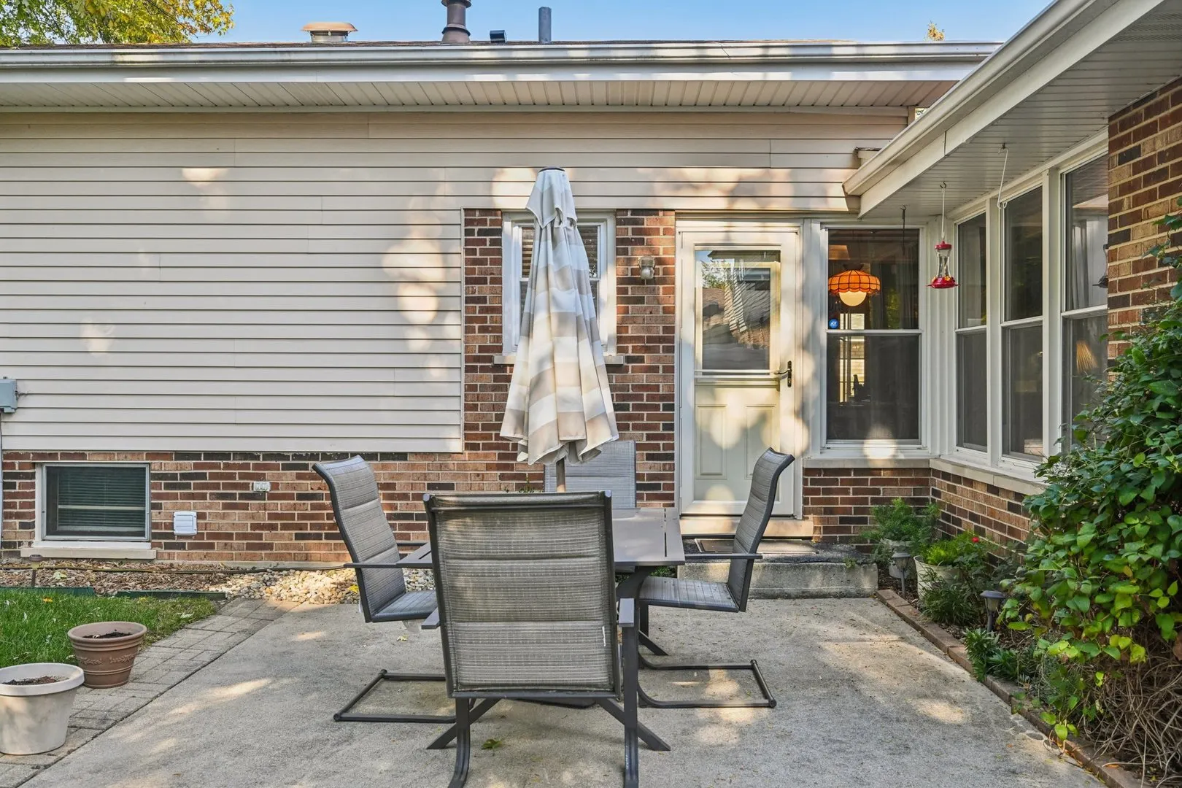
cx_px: 591
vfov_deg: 43.6
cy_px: 394
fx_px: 985
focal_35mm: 30
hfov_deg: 61.9
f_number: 8
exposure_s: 1/250
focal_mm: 30
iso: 800
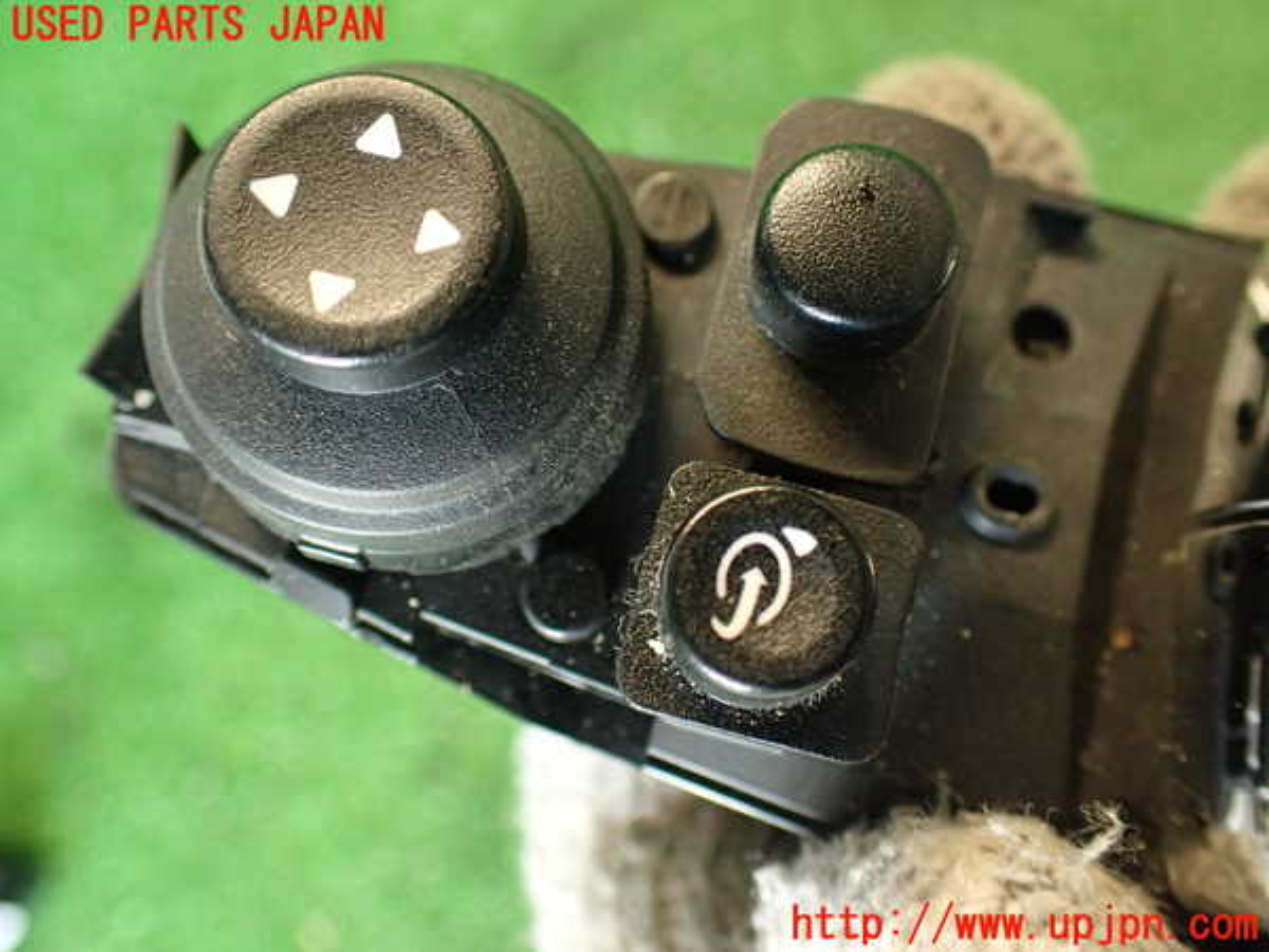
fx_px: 1173
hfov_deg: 56.8
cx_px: 634
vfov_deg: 44.2
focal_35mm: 32
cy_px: 476
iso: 500
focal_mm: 5.79
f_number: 2.4
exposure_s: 1/30
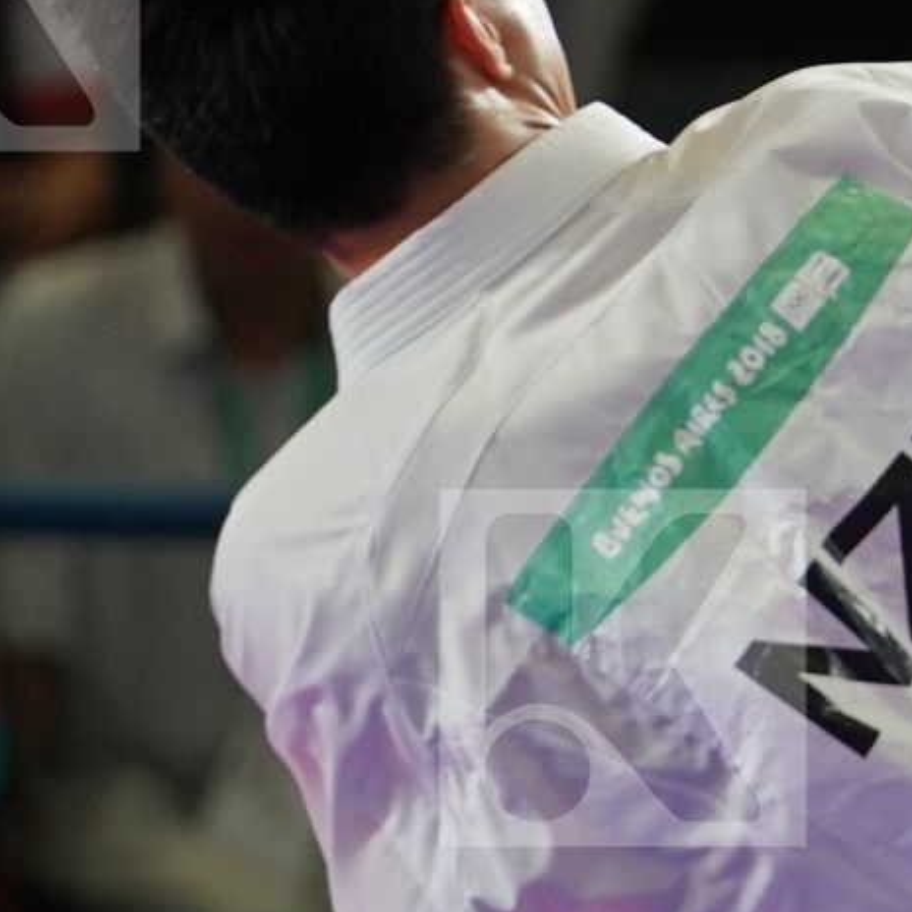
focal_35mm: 988
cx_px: 1289
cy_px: 668
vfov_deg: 1.8
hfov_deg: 1.8
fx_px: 29450
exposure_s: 1/1000
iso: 1000
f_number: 2.8
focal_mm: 200
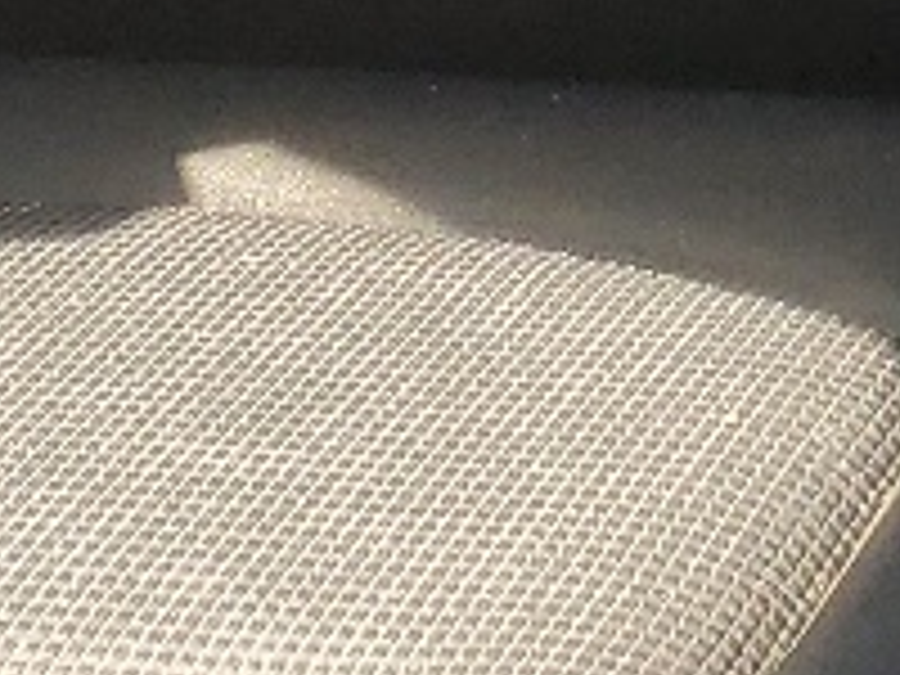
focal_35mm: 208
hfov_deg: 8.8
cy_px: -1701
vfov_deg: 6.3
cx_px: 2025
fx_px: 5408
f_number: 1.5
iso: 50
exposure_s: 1/175
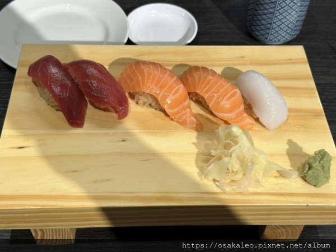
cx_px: 168
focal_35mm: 48
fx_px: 466
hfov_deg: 39.7
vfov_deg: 30.3
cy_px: 126
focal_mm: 6.86
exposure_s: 1/120
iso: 64
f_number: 1.78
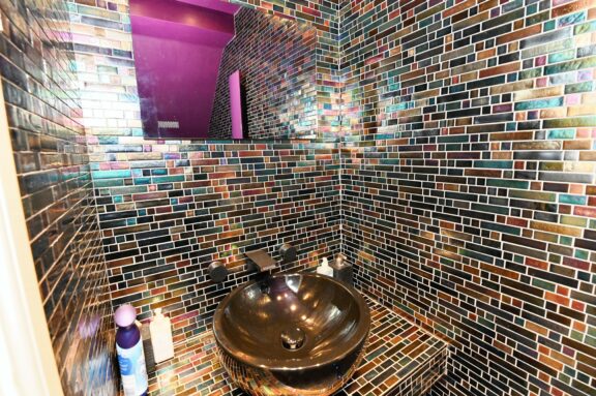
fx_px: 248
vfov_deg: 77.2
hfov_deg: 100.4
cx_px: 298
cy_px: 198
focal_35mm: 15
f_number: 10
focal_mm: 15
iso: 6400
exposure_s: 1/60
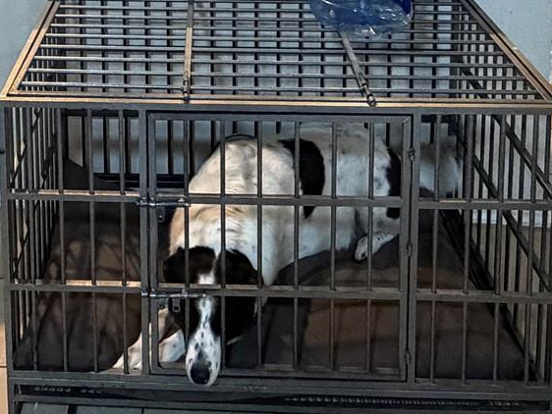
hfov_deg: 37.0
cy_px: -220
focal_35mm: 51
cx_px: 170
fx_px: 814
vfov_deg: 22.8
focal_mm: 2.22
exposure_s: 1/60
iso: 800
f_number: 2.2
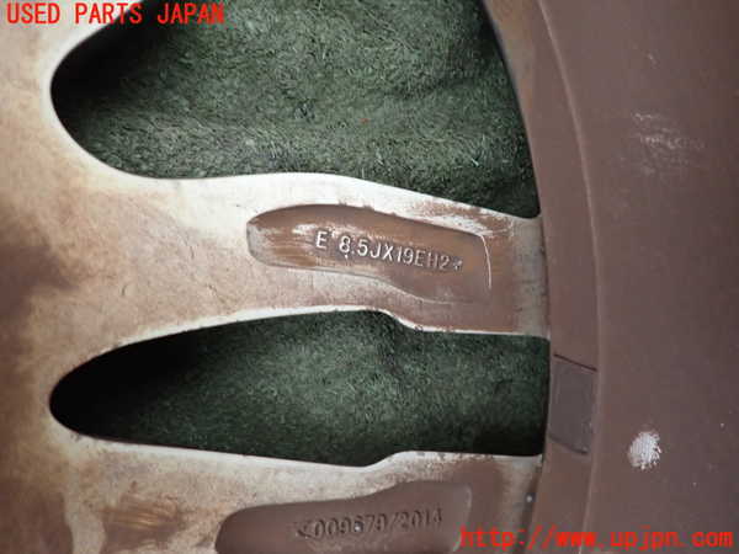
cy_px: 277
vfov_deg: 54.9
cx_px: 370
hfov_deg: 69.4
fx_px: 534
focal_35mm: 25
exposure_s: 1/30
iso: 400
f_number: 2
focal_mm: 4.5
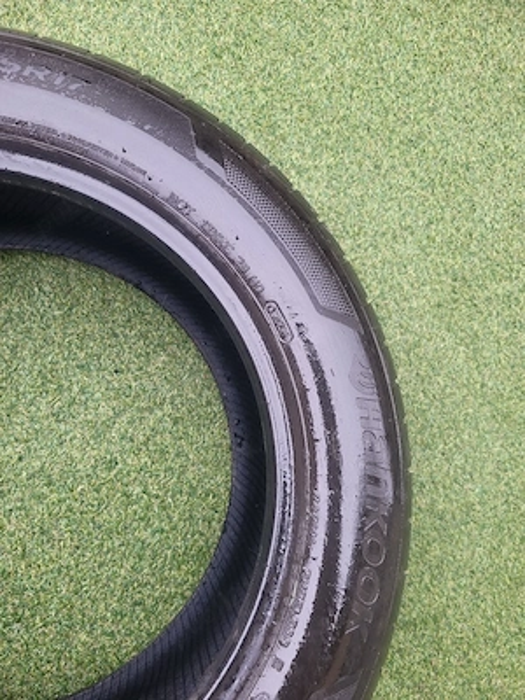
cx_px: 262
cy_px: 350
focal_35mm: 26
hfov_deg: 53.1
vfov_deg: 67.3
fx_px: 526
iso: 50
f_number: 1.8
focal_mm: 5.4
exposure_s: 1/101
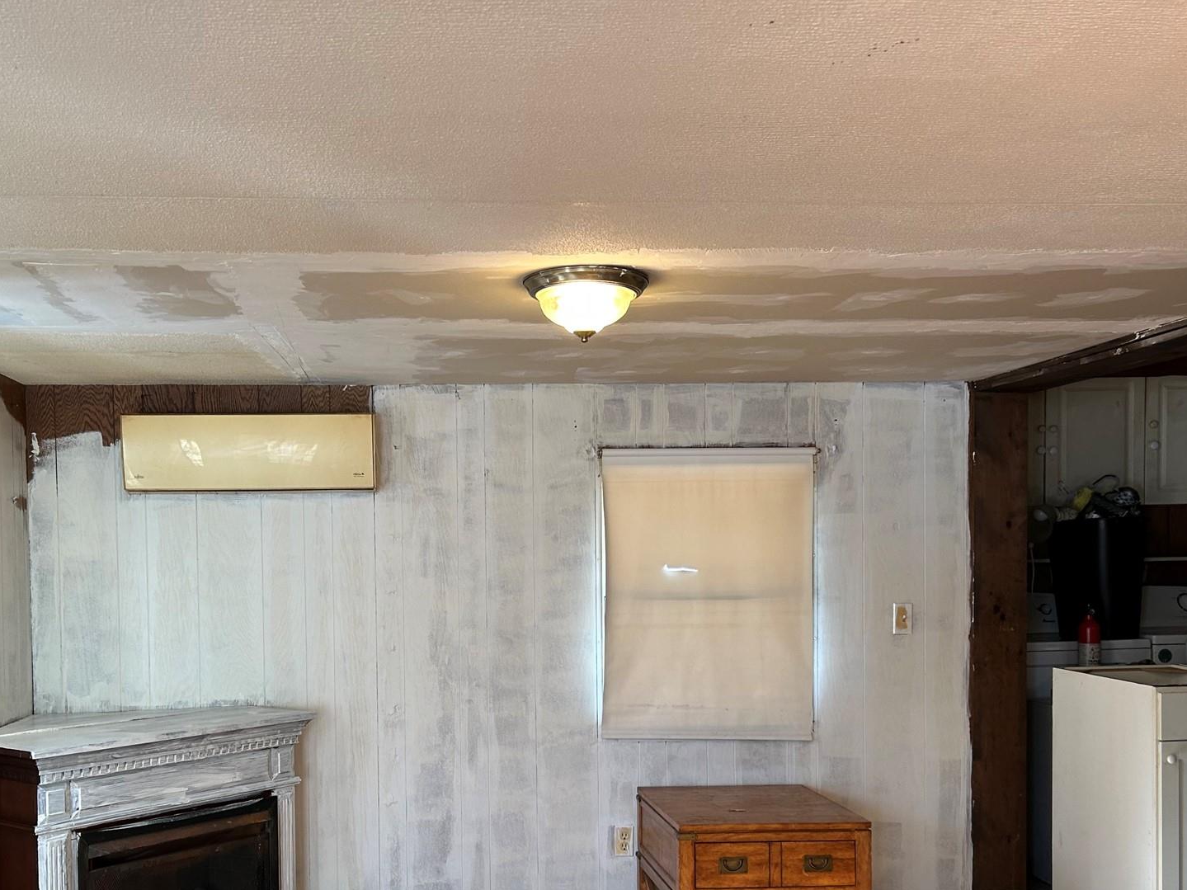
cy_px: 590
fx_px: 1269
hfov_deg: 49.8
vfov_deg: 38.2
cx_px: 472
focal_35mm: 37
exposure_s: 1/120
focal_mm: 5.7
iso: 80
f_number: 1.5
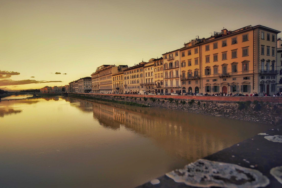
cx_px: 141
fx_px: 141
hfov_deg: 90.0
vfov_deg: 67.4
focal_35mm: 18
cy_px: 94
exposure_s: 1/160
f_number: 4
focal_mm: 12
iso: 160
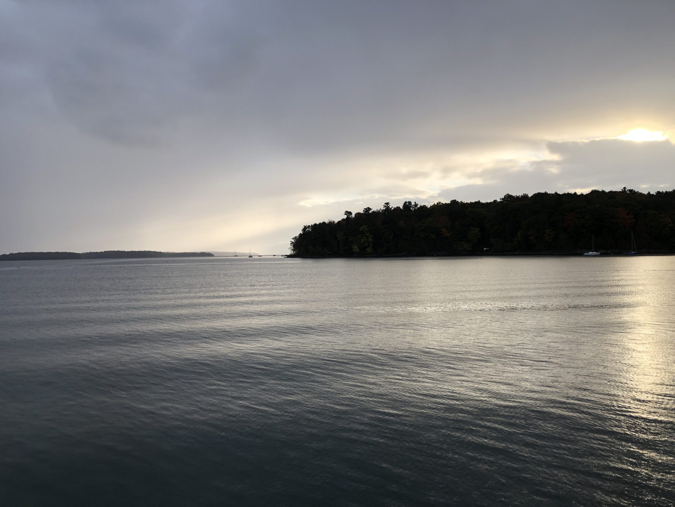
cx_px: 338
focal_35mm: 28
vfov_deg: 49.7
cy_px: 254
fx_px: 546
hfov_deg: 63.4
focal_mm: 3.99
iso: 20
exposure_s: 1/489
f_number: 1.8
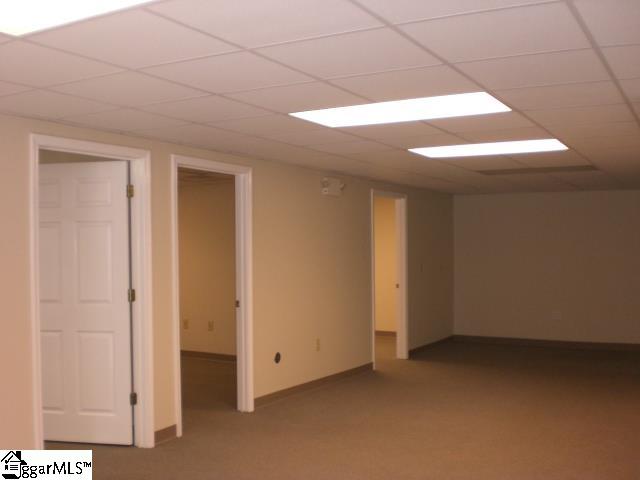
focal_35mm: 38
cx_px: 320
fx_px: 703
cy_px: 240
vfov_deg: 37.7
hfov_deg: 49.0
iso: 200
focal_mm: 6.3
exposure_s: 1/125
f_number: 3.1
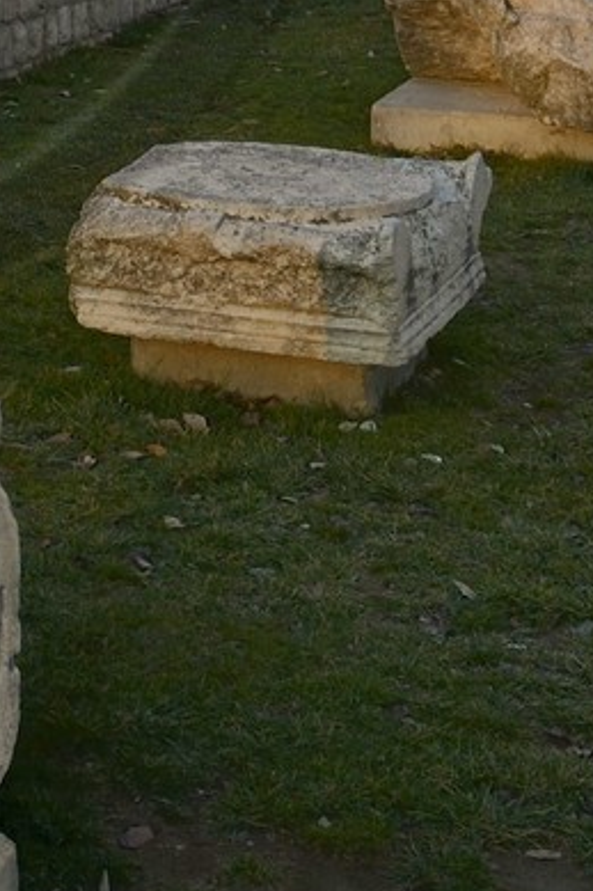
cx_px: -322
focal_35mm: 111
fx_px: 2745
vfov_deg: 17.0
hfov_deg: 11.7
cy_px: -371
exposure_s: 1/160
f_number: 13
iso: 400
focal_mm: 27
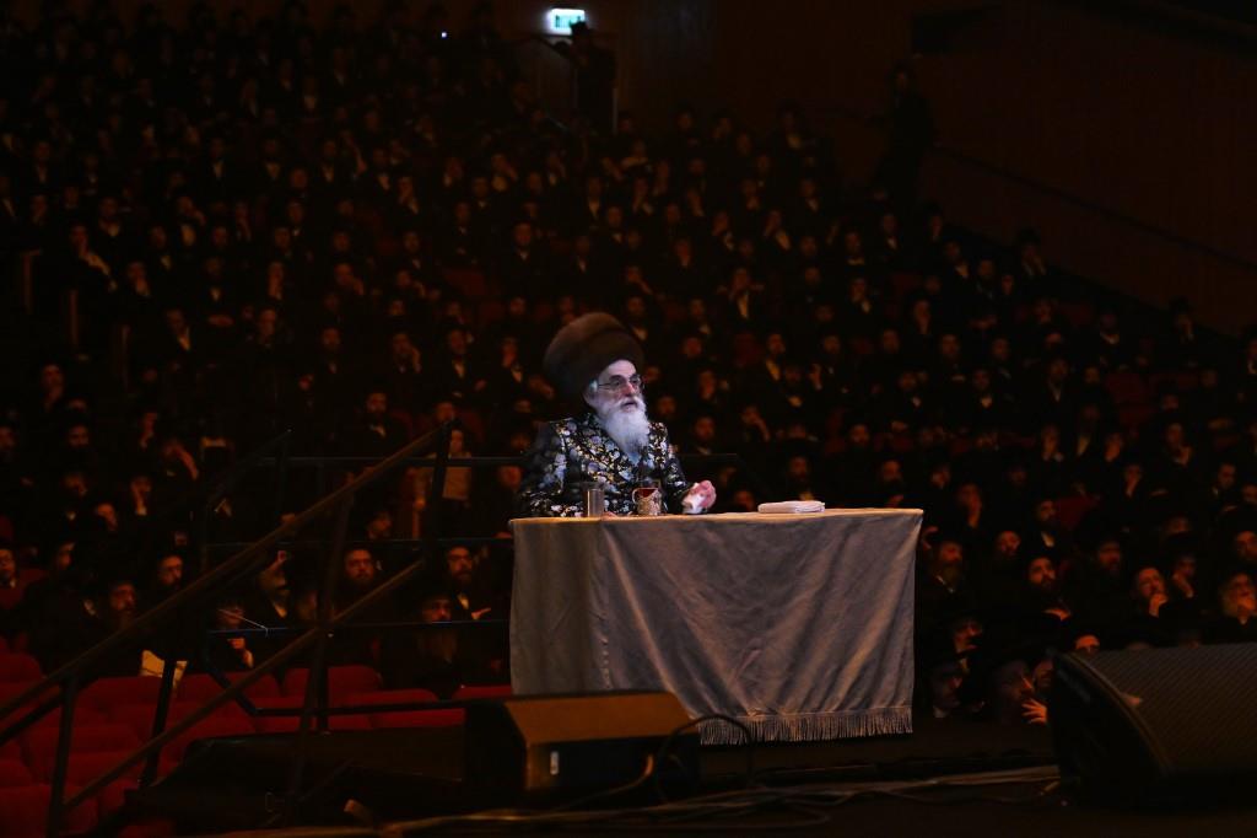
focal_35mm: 105
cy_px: 419
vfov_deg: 13.0
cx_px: 628
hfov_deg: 19.5
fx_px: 3665
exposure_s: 1/60
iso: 3200
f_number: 2.8
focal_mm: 70
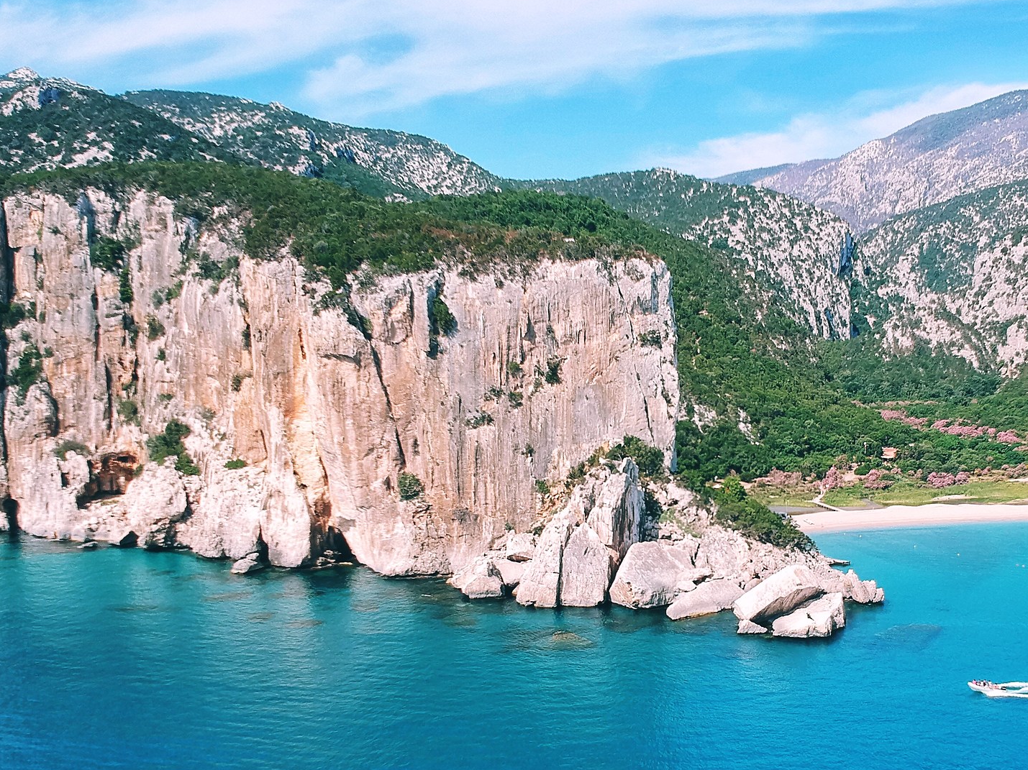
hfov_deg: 43.9
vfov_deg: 34.0
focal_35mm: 42
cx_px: 713
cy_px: 521
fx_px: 1247
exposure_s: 1/1000
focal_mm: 4.49
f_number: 2.6
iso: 100
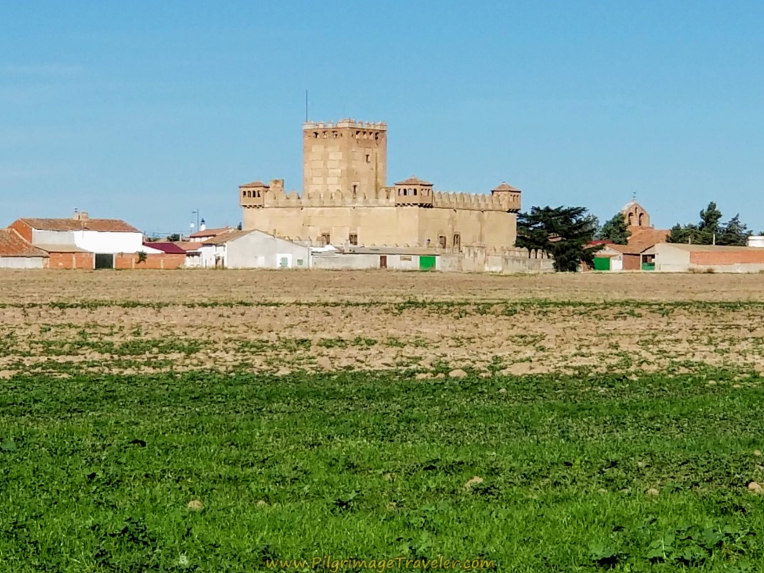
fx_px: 1170
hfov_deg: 36.2
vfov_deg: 27.5
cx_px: 380
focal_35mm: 53
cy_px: 285
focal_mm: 6
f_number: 2.4
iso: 25
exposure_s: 1/1404
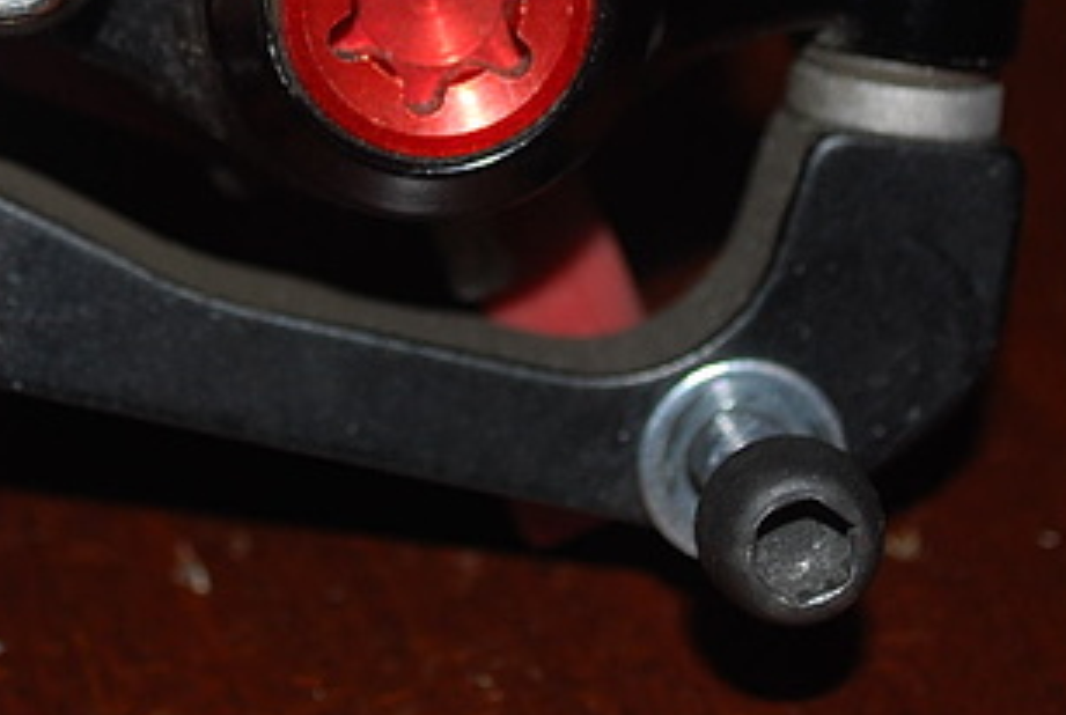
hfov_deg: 15.4
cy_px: 76
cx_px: 340
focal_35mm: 133
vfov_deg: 10.3
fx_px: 3946
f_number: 5
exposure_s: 1/60
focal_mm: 34
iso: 200
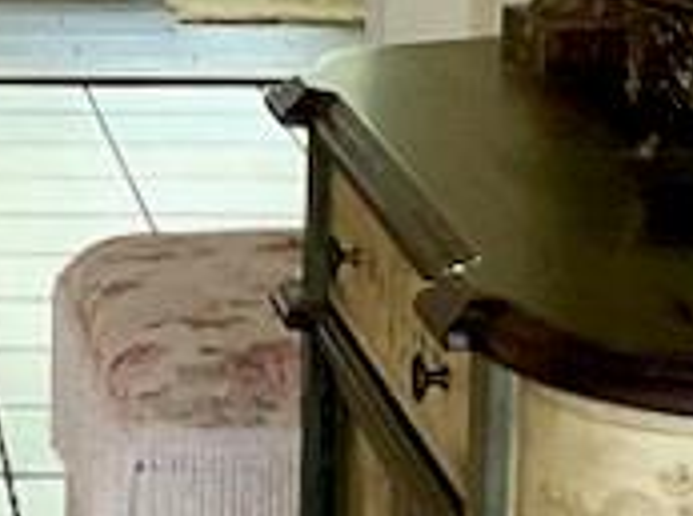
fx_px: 4295
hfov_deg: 9.0
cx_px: -320
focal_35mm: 215
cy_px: -148
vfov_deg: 6.8
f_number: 1.8
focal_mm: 3
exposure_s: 1/60
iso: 80
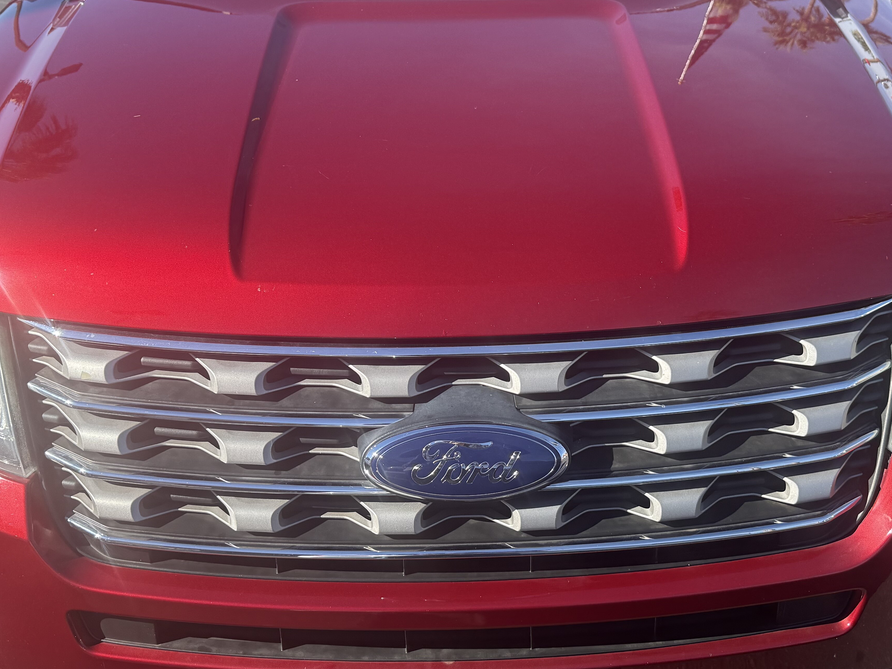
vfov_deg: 35.6
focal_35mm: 40
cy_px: 228
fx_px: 1031
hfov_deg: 46.8
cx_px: 475
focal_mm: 6.76
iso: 100
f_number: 1.78
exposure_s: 1/1949
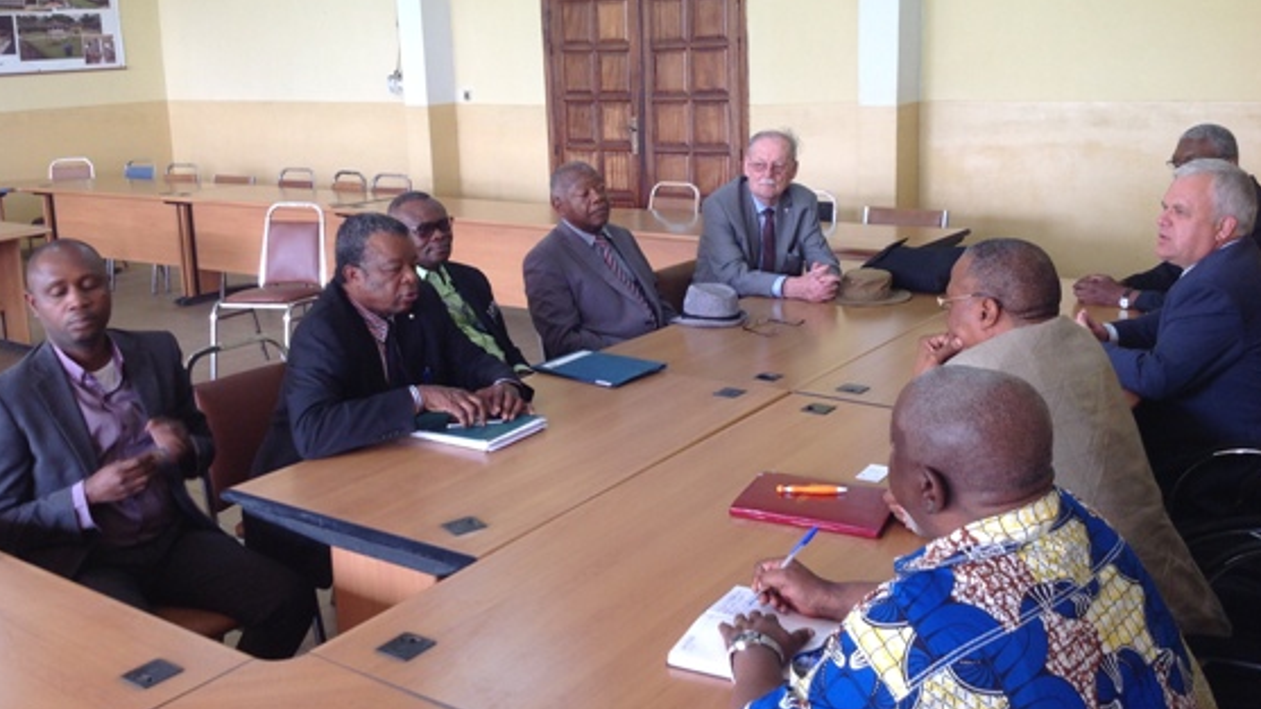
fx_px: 1304
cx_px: 634
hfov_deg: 51.6
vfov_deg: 30.3
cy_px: 258
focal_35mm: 39
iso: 64
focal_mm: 4.28
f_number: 2.4
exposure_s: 1/33
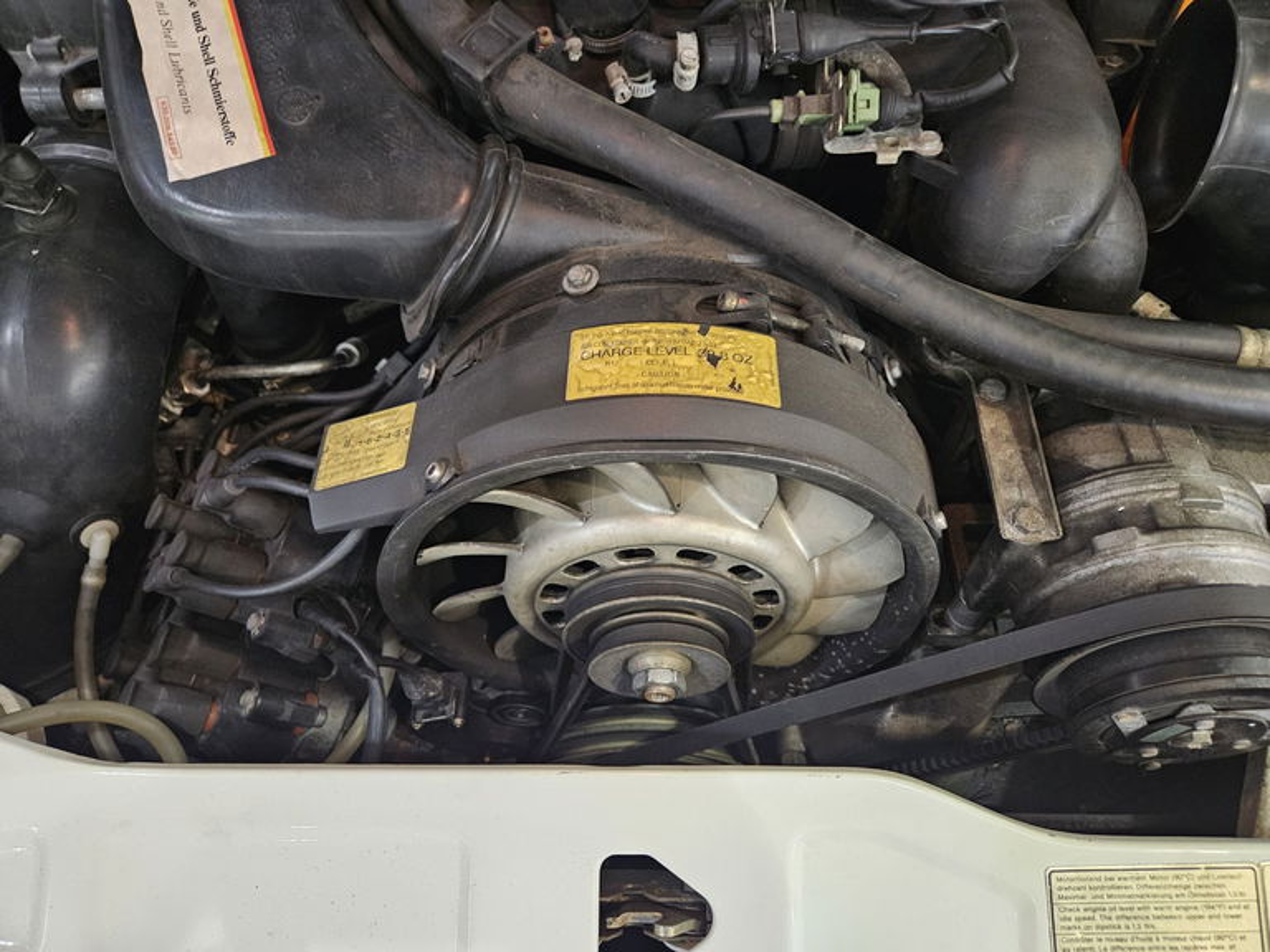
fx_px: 844
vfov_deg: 58.9
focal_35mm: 23
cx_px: 635
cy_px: 476
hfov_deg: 73.9
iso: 640
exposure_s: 1/30
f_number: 1.8
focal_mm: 5.4
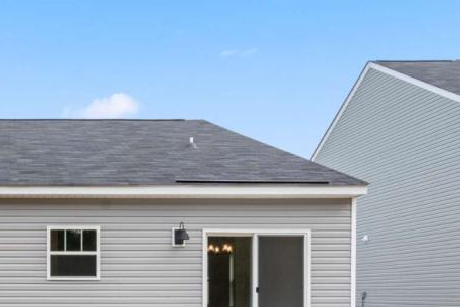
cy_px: 296
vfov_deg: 30.0
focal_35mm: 42
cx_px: 11
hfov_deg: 41.1
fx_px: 537
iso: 250
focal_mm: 16
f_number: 10
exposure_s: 1/50
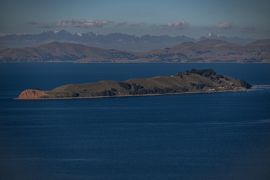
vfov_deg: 7.2
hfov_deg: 10.8
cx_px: 135
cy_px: 90
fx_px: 1425
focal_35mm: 190
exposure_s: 1/250
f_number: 6.3
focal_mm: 190
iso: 100
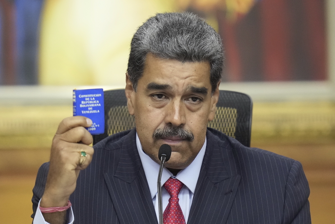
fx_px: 3723
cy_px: 112
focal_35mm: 400
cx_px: 168
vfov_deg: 3.4
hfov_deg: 5.2
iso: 3200
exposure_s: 1/500
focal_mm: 400
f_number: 2.8
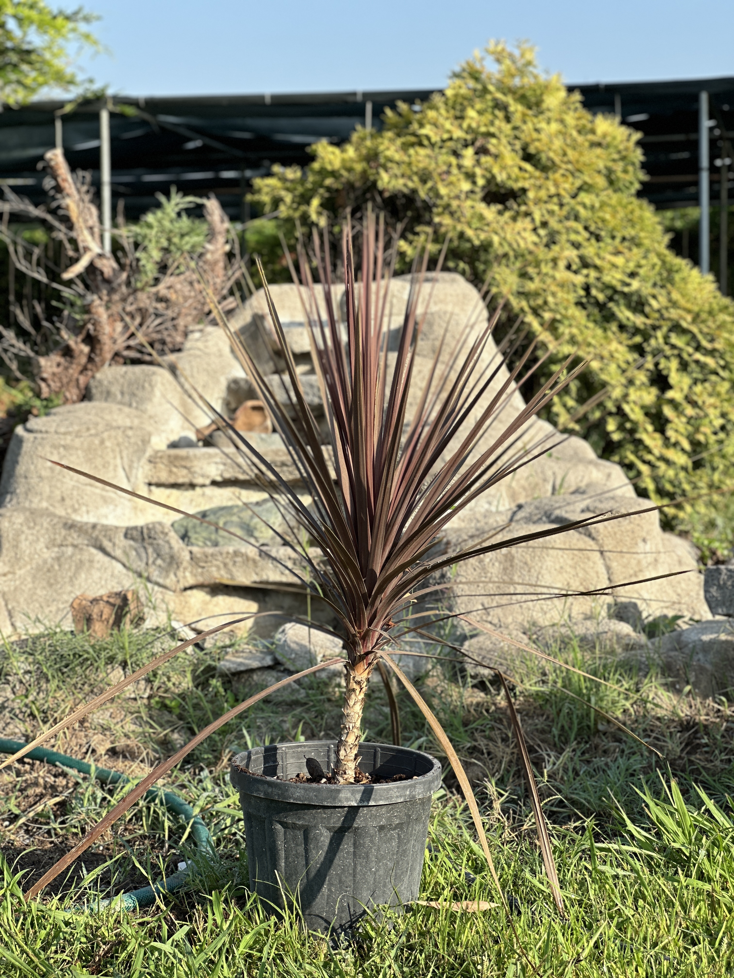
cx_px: 367
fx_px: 2177
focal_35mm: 77
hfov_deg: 19.1
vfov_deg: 25.3
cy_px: 489
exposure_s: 1/250
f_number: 2.8
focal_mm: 9
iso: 25
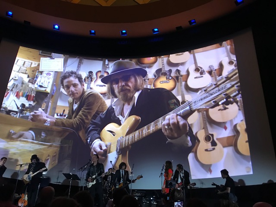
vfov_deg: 49.7
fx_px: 223
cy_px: 104
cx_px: 138
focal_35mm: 28
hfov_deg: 63.4
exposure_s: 1/12
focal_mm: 3.99
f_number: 1.8
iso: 100
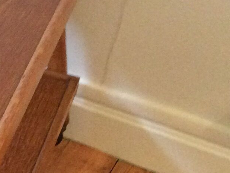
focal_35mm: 134
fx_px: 891
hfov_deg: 13.8
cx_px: -115
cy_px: 178
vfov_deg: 11.0
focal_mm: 3.3
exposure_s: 1/20
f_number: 2.4
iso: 320
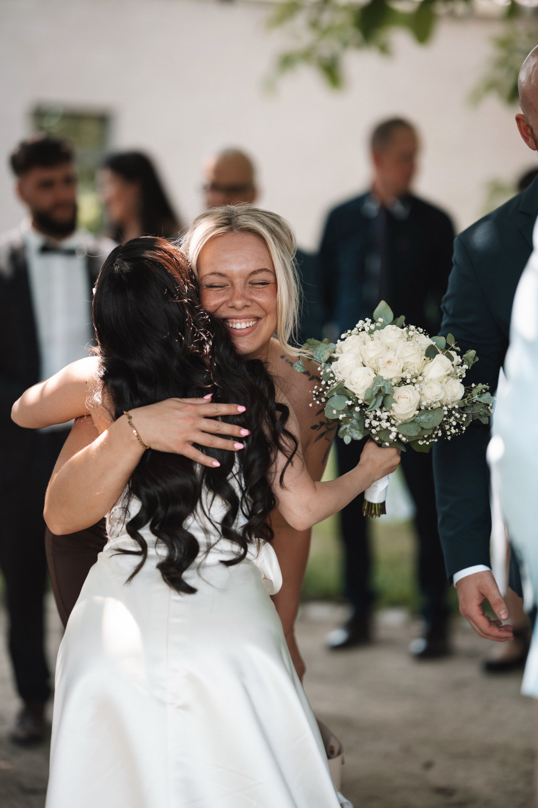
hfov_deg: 16.1
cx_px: 269
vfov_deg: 23.9
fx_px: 1905
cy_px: 404
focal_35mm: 85
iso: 125
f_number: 1.4
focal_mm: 85
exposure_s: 1/800
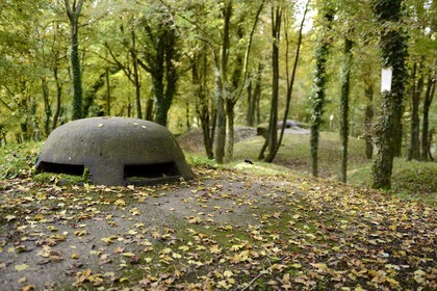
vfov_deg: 33.4
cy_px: 146
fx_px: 486
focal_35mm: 40
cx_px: 218
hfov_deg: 48.5
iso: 200
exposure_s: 1/125
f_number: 2.8
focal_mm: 40
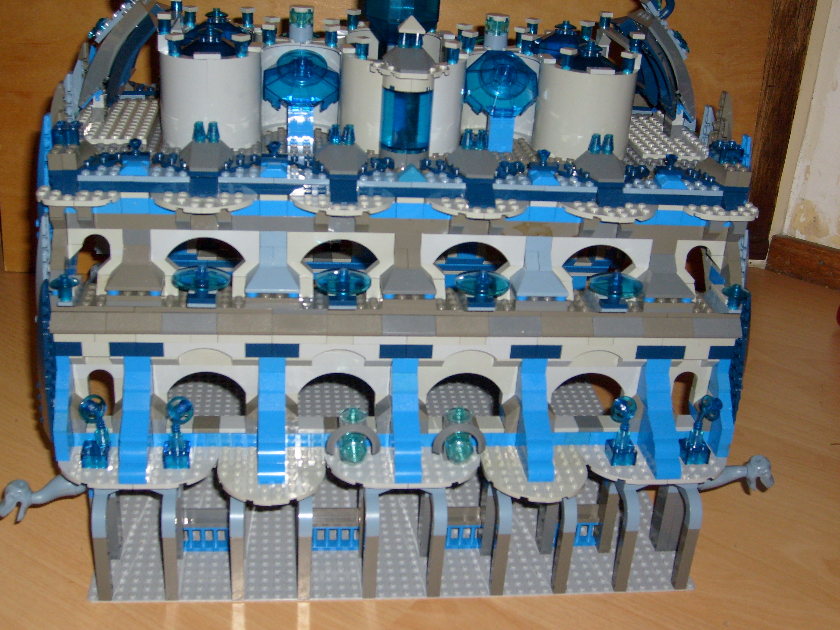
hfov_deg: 42.9
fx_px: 1068
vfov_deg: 32.9
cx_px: 412
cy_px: 320
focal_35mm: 44
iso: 100
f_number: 3
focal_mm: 7.2
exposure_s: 1/45
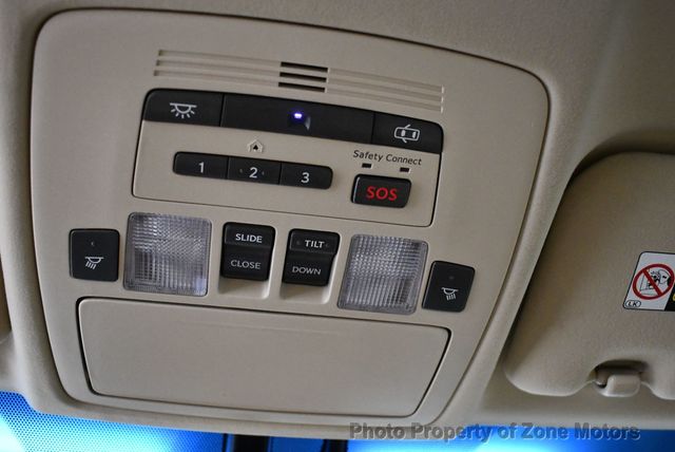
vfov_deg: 36.9
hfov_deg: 53.1
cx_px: 338
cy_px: 226
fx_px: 676
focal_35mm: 36
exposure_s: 1/125
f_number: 3.5
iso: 3200
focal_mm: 18
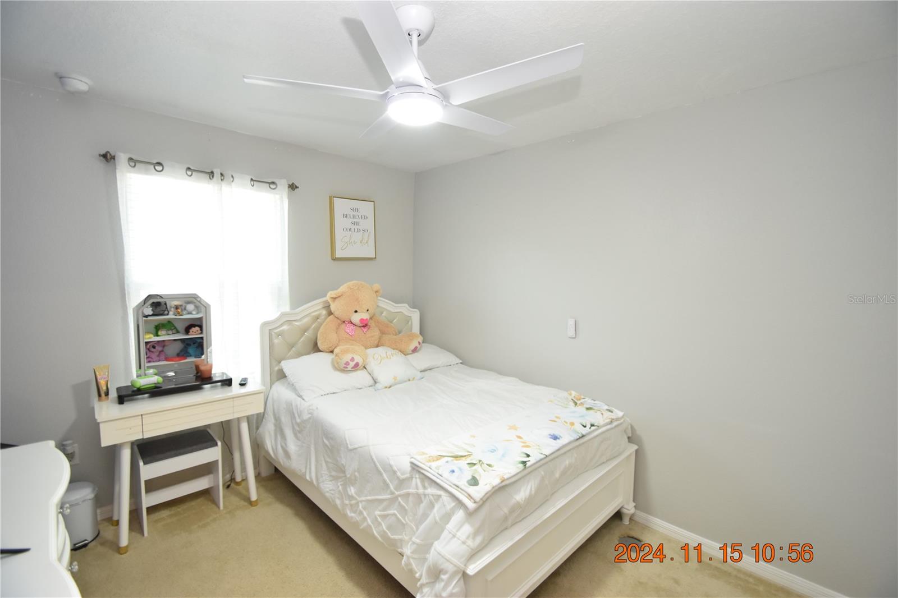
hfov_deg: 100.4
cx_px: 449
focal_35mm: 15
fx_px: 374
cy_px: 299
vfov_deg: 77.3
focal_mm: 10
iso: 1000
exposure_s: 1/60
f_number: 3.5
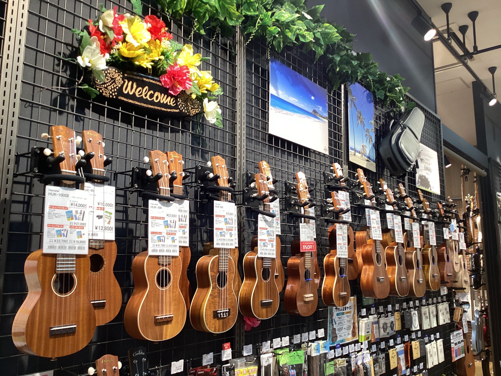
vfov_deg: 45.4
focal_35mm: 31
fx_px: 449
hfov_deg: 58.4
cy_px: 188
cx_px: 250
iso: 80
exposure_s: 1/60
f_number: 2.4
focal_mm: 3.3
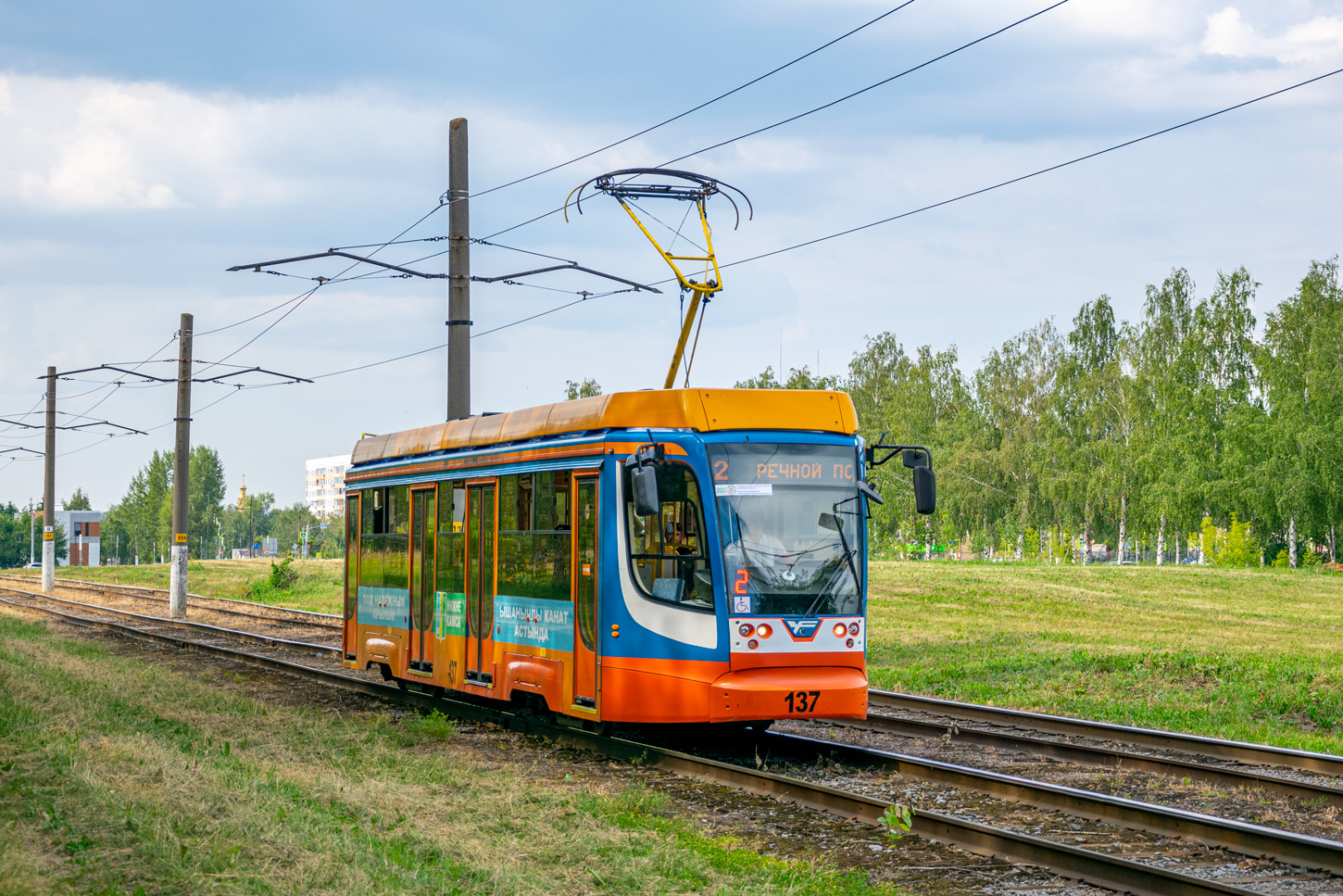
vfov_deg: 18.9
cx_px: 672
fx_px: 2686
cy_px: 448
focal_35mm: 72
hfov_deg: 28.1
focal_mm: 48
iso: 100
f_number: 4.8
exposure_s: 1/640
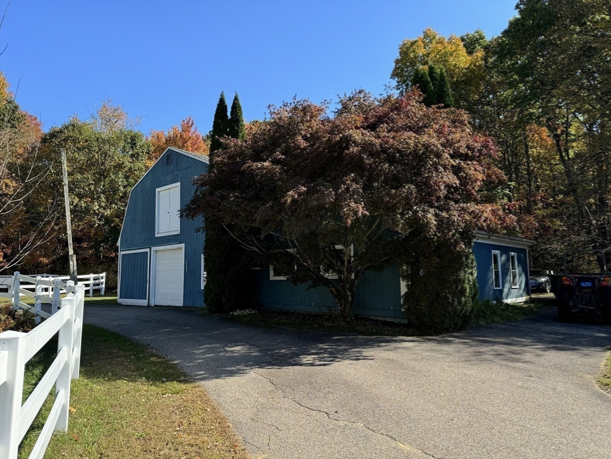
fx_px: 424
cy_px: 230
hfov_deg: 71.6
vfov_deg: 56.8
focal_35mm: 24
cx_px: 306
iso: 80
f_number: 1.78
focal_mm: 6.76
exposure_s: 1/1560
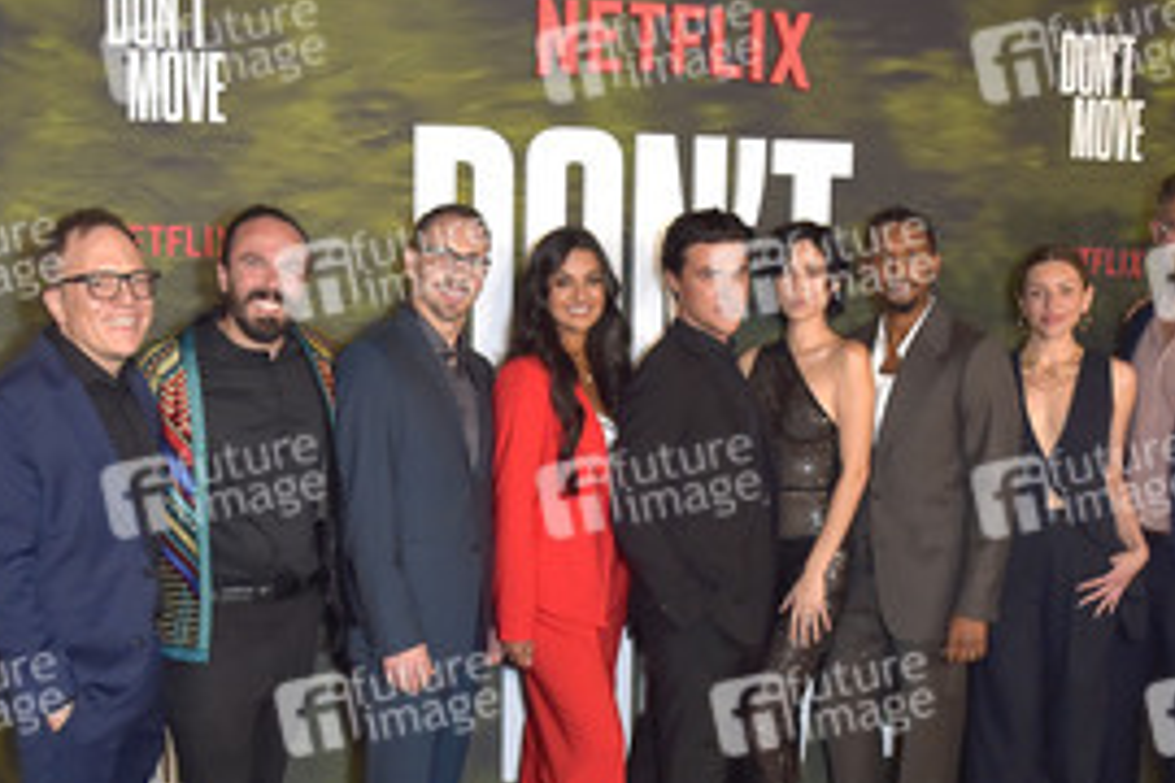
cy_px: 596
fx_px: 1305
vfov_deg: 32.7
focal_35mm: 40
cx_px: 705
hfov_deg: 48.2
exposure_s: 1/200
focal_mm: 24
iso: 1600
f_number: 6.3
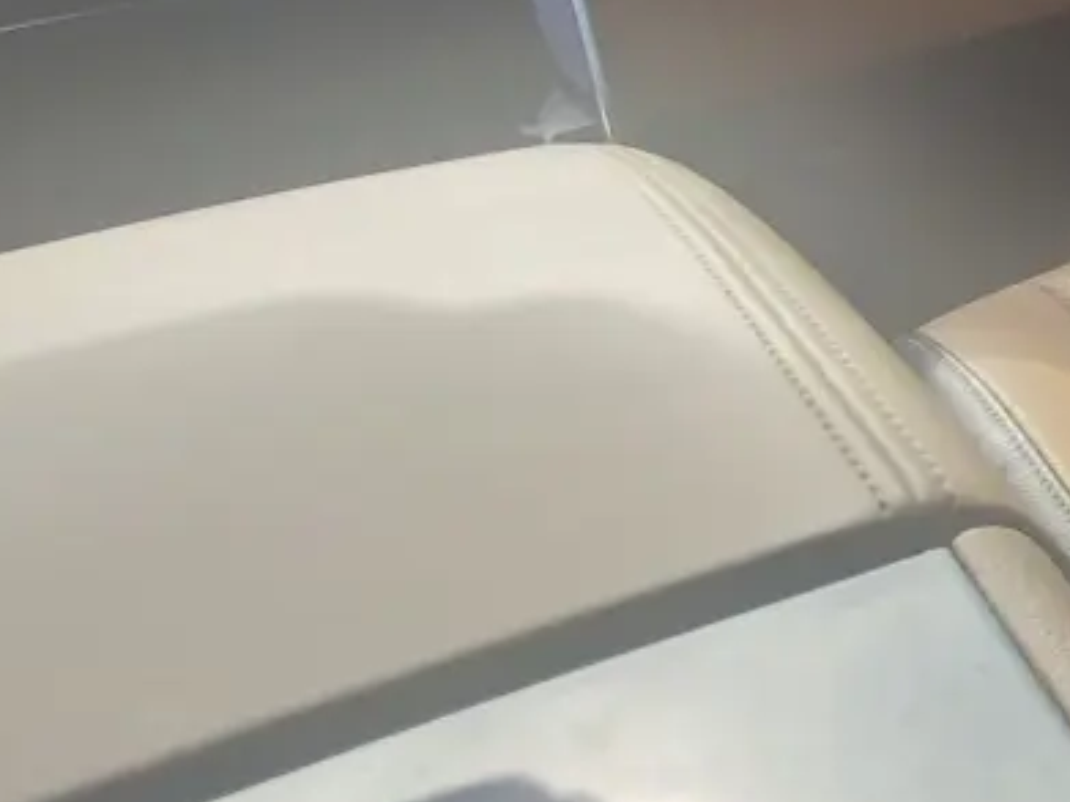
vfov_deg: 24.3
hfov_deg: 23.2
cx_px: 1762
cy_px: 131
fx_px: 1823
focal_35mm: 59
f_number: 2.2
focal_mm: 1.64
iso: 40
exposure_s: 1/315
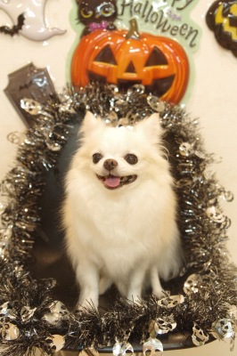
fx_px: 564
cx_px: 118
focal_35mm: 57
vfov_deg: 35.1
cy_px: 178
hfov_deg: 23.7
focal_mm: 38
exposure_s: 1/80
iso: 3200
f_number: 4
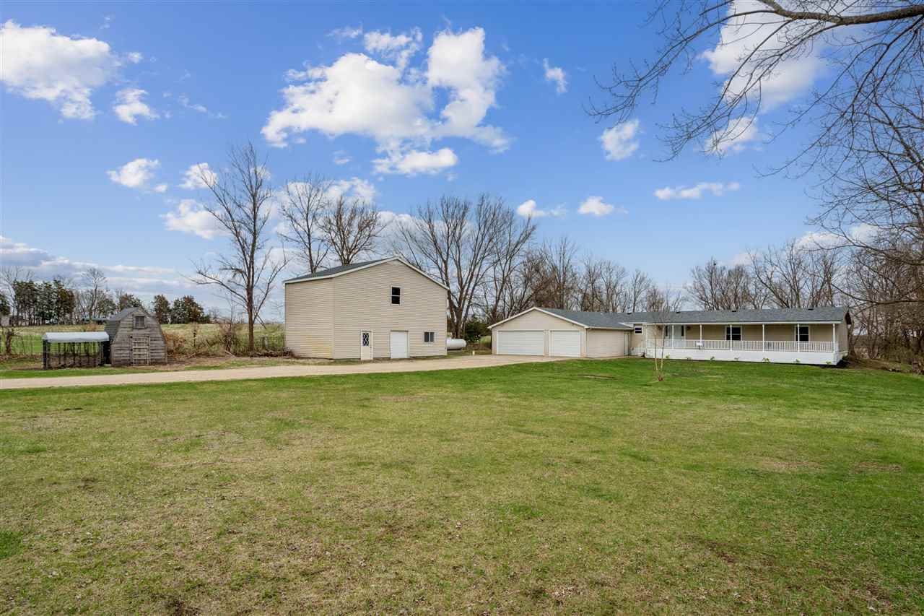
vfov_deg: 64.5
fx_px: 488
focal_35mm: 19
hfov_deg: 86.9
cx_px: 462
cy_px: 308
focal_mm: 19
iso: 400
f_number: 9
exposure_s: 1/500
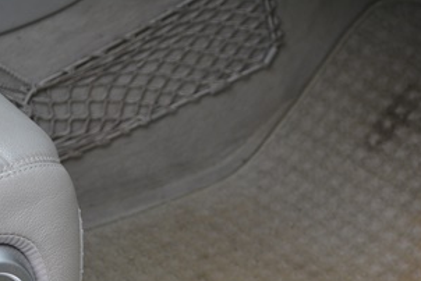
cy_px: 266
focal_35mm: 134
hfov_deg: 15.3
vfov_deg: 10.2
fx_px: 1568
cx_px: 209
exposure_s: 1/125
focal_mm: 45
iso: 200
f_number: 5.6
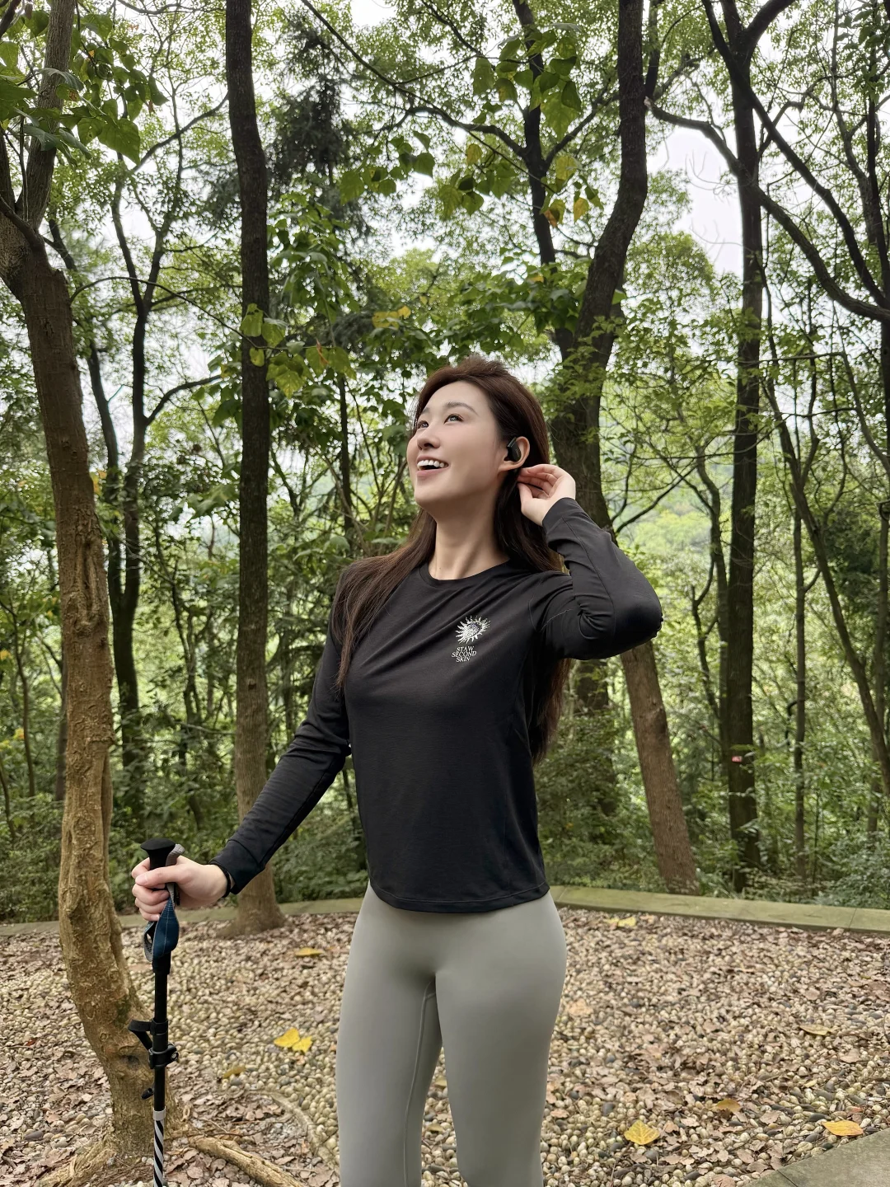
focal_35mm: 24
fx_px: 823
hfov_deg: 56.8
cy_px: 594
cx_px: 445
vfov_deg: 71.6
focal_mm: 6.76
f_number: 1.78
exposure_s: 1/243
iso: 125
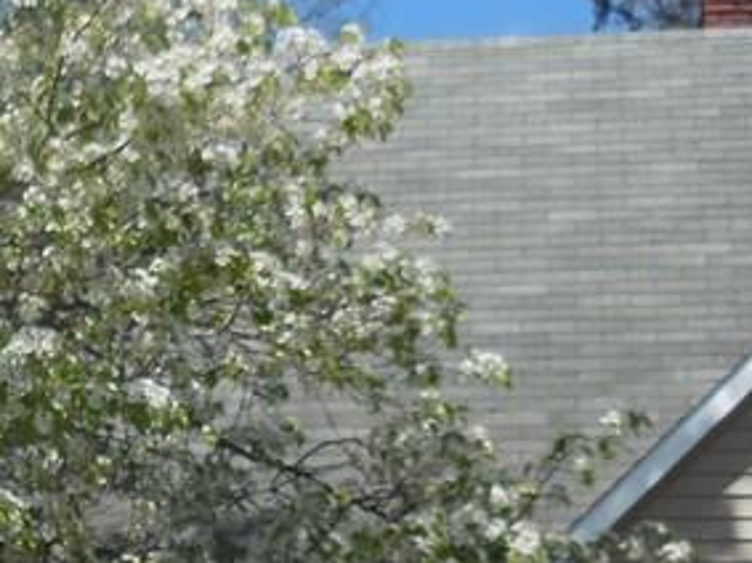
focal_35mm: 141
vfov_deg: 10.4
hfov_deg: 13.7
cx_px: -85
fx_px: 3062
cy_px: 629
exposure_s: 1/1250
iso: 125
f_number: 3.9
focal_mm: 7
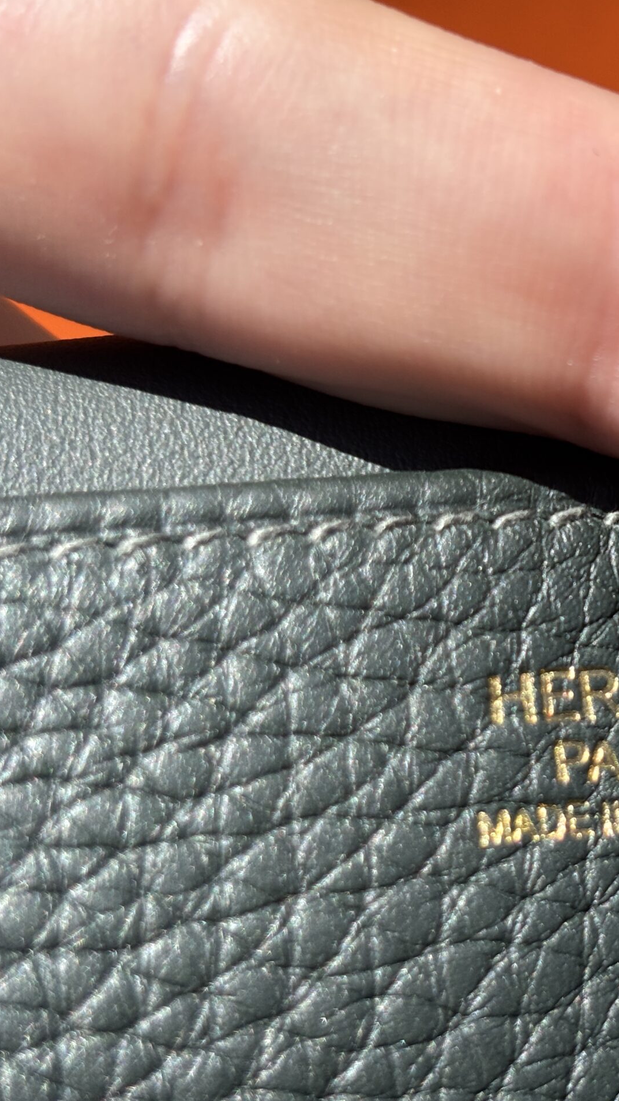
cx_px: 587
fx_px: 2218
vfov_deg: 27.9
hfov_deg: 15.6
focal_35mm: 76
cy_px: 550
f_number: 1.6
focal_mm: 5.96
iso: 32
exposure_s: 1/1499
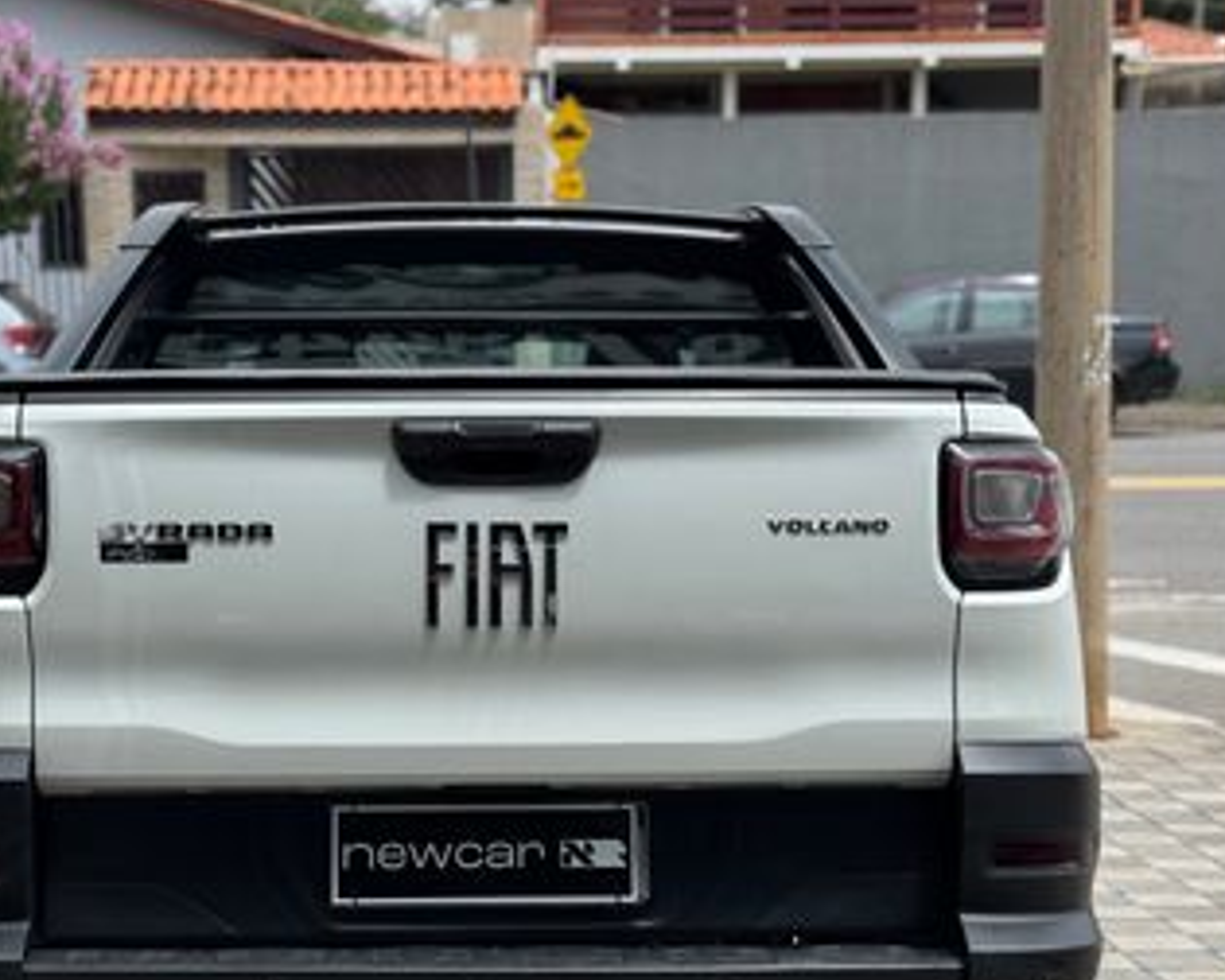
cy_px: 638
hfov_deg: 27.1
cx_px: 509
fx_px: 2538
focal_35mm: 70
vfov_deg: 21.8
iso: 64
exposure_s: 1/3425
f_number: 1.78
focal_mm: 6.76
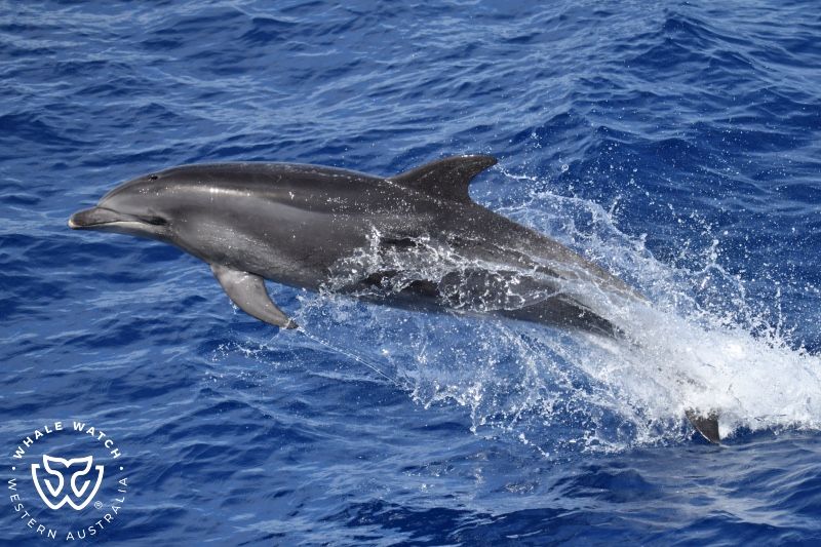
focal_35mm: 185
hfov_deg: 11.1
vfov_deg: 7.4
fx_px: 4218
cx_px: 410
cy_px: 274
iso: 1100
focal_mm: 185
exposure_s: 1/8000
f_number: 5.3
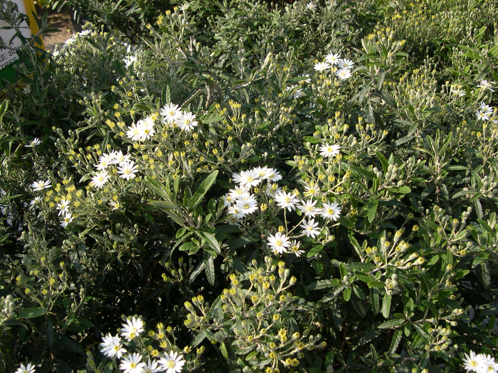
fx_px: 547
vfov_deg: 37.7
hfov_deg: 49.0
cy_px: 186
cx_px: 249
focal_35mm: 38
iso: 100
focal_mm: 8
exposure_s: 1/111
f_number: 7.6
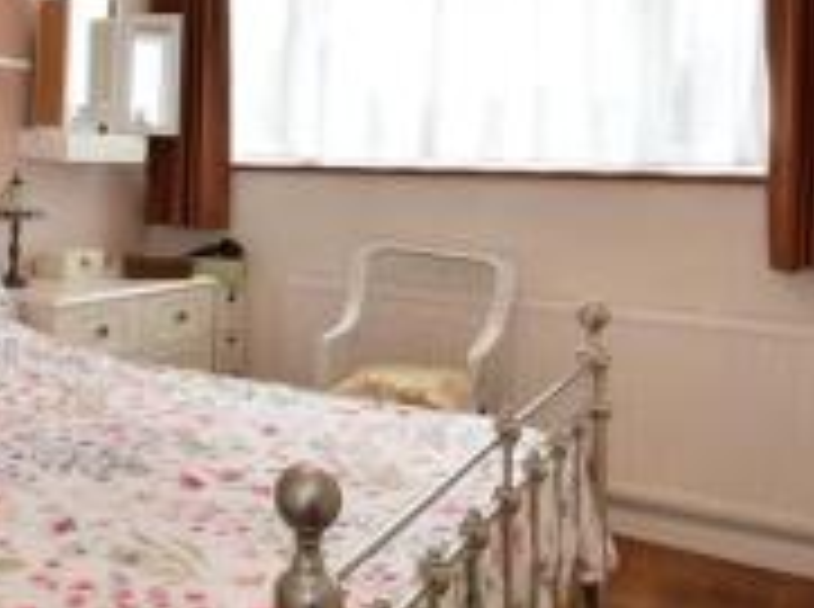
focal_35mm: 38
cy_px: 151
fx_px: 892
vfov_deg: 36.7
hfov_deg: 45.1
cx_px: 99
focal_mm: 10
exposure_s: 1/4
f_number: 8
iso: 100
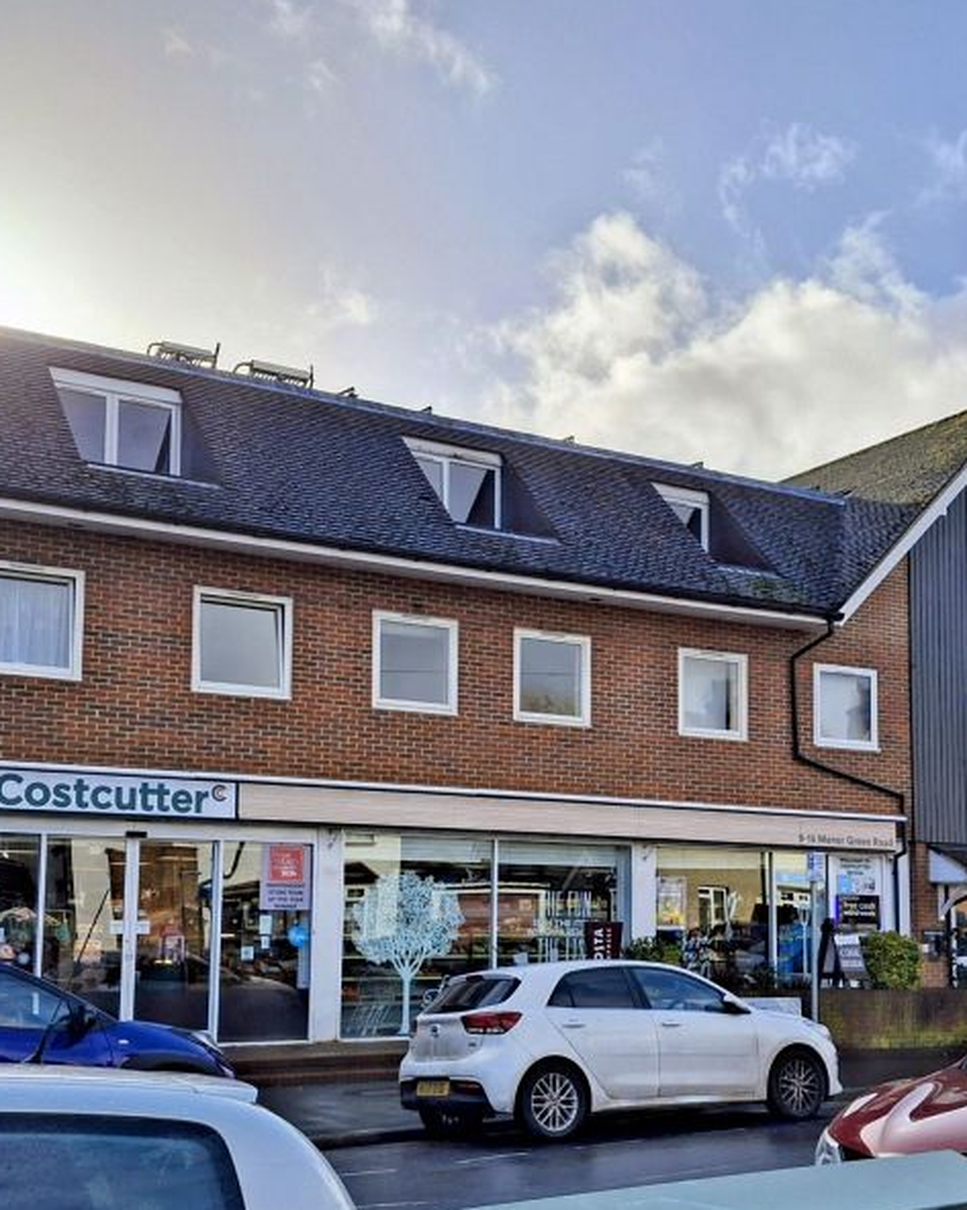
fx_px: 1181
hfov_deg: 44.0
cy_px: 605
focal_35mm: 33
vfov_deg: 54.2
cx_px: 630
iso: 25
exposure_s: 1/1757
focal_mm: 4.69
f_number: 1.8
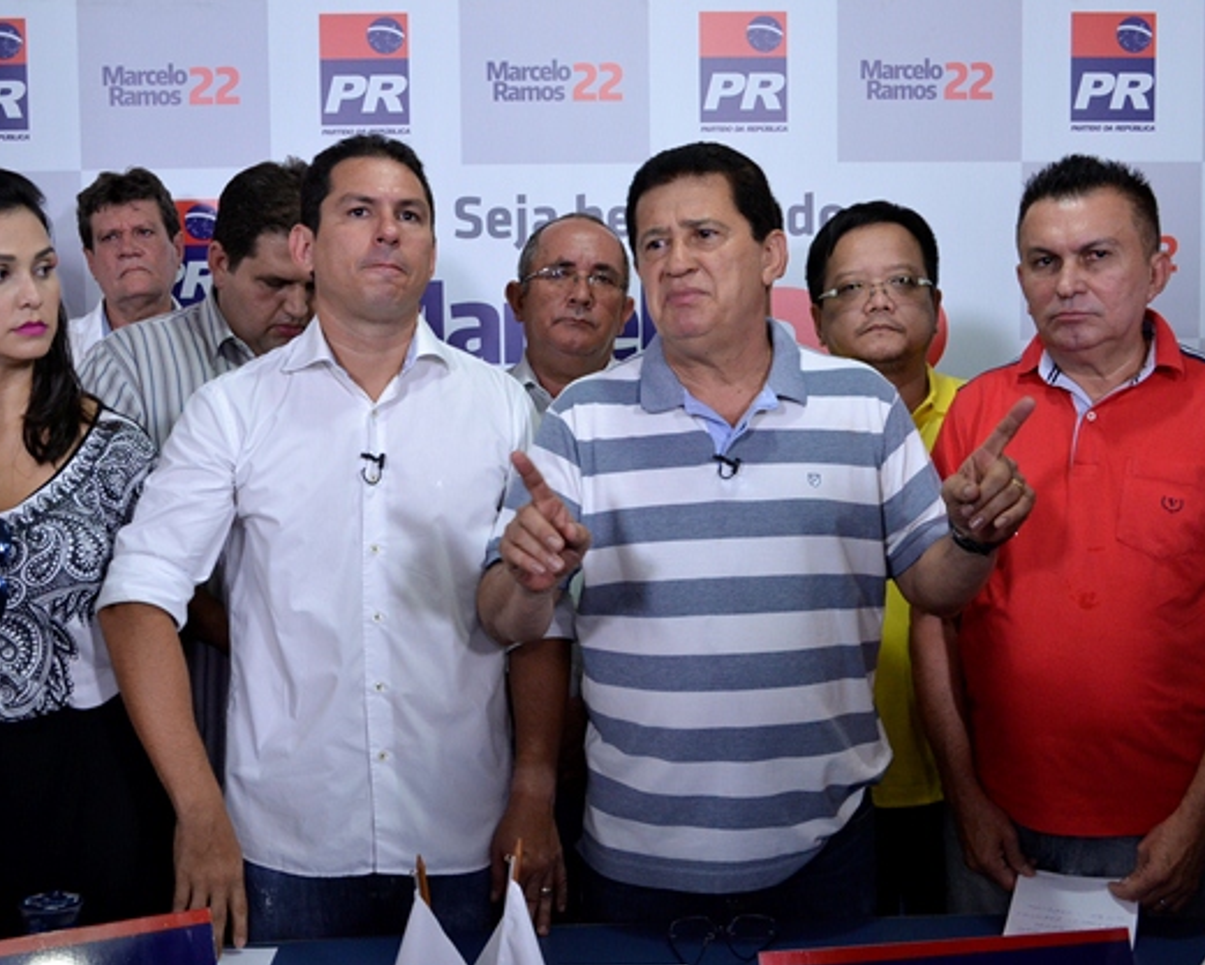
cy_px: 487
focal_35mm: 45
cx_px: 555
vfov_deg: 33.4
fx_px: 1605
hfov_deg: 41.1
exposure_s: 1/80
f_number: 7.1
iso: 1600
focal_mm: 26
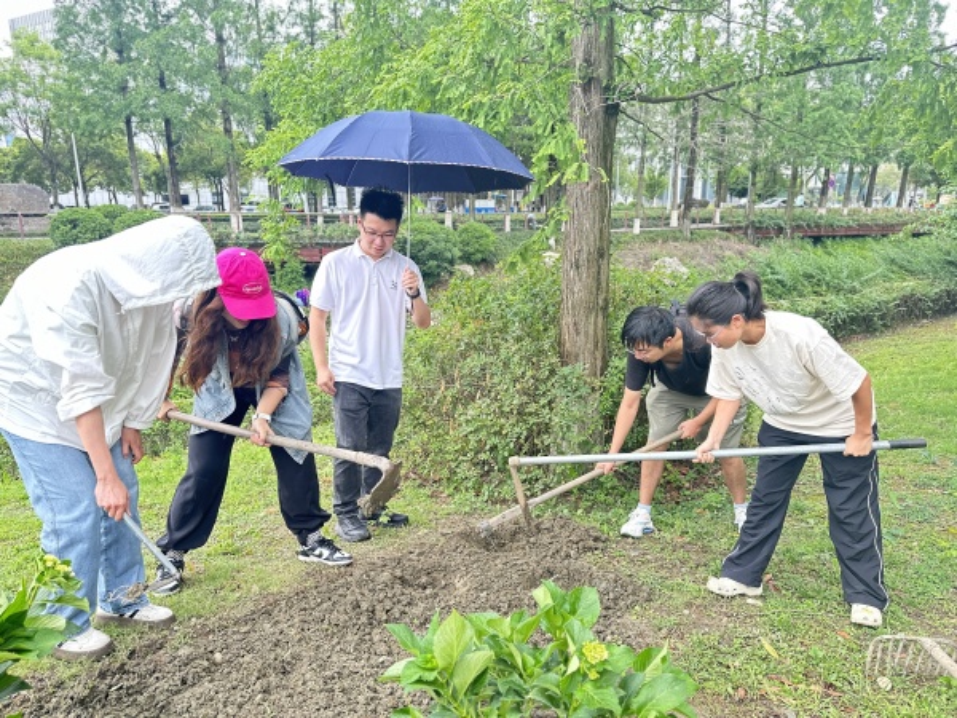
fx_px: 664
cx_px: 478
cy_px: 359
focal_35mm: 24
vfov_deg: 56.8
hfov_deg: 71.6
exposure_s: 1/267
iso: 80
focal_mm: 6.86
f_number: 1.78
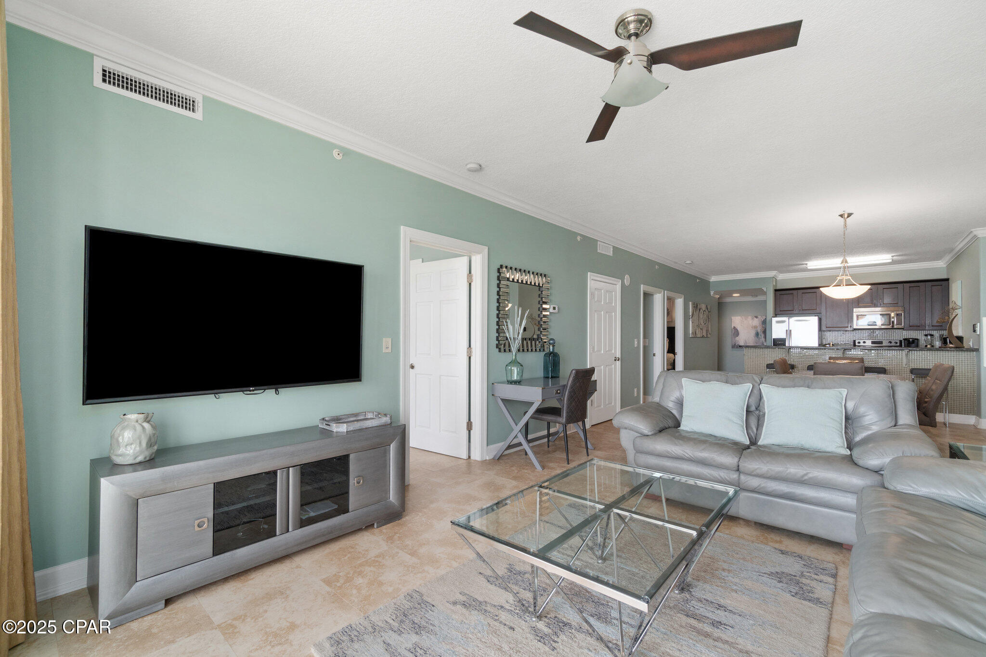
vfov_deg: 77.3
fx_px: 411
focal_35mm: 15
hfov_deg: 100.4
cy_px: 328
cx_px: 493
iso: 800
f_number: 8
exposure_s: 1/6
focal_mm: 10
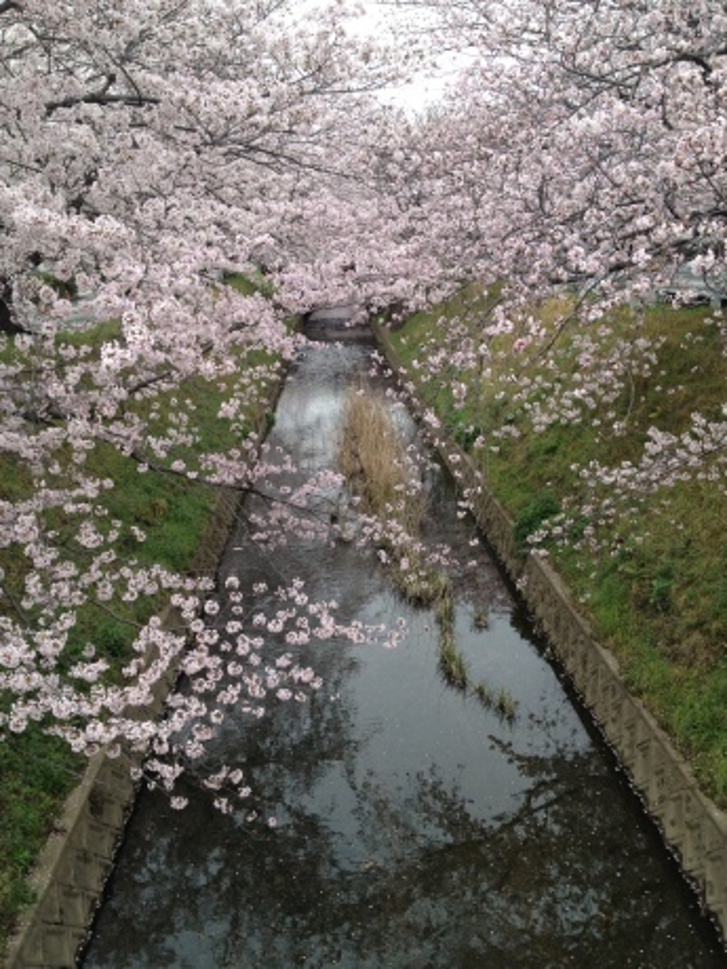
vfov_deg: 52.6
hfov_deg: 40.7
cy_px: 484
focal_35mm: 35
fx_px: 980
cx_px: 364
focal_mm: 4.28
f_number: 2.4
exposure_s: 1/587
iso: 50
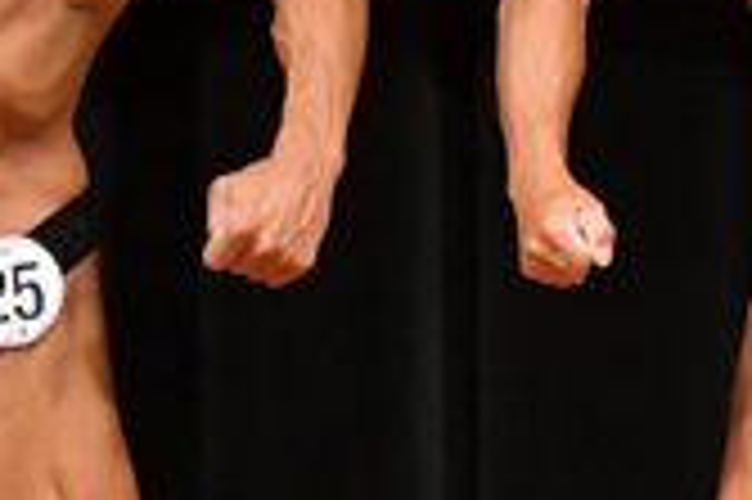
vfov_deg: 1.0
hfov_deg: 1.6
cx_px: -349
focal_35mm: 1325
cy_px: 374
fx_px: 27650
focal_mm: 190
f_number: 5.6
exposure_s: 1/400
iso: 5000
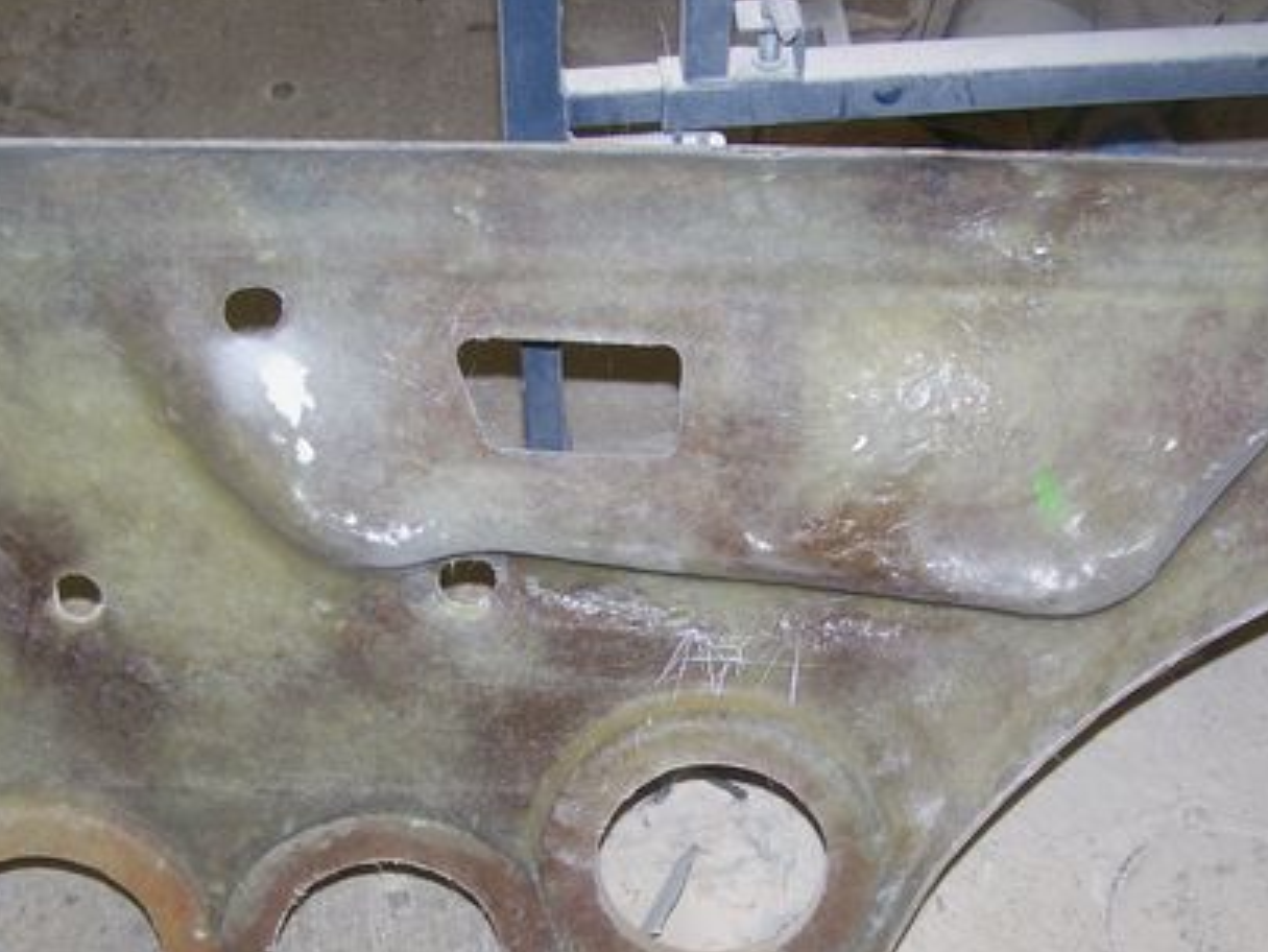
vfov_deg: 24.3
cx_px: 726
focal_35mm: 60
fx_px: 2198
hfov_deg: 32.1
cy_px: 658
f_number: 2.8
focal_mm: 6.3
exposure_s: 1/60
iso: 80
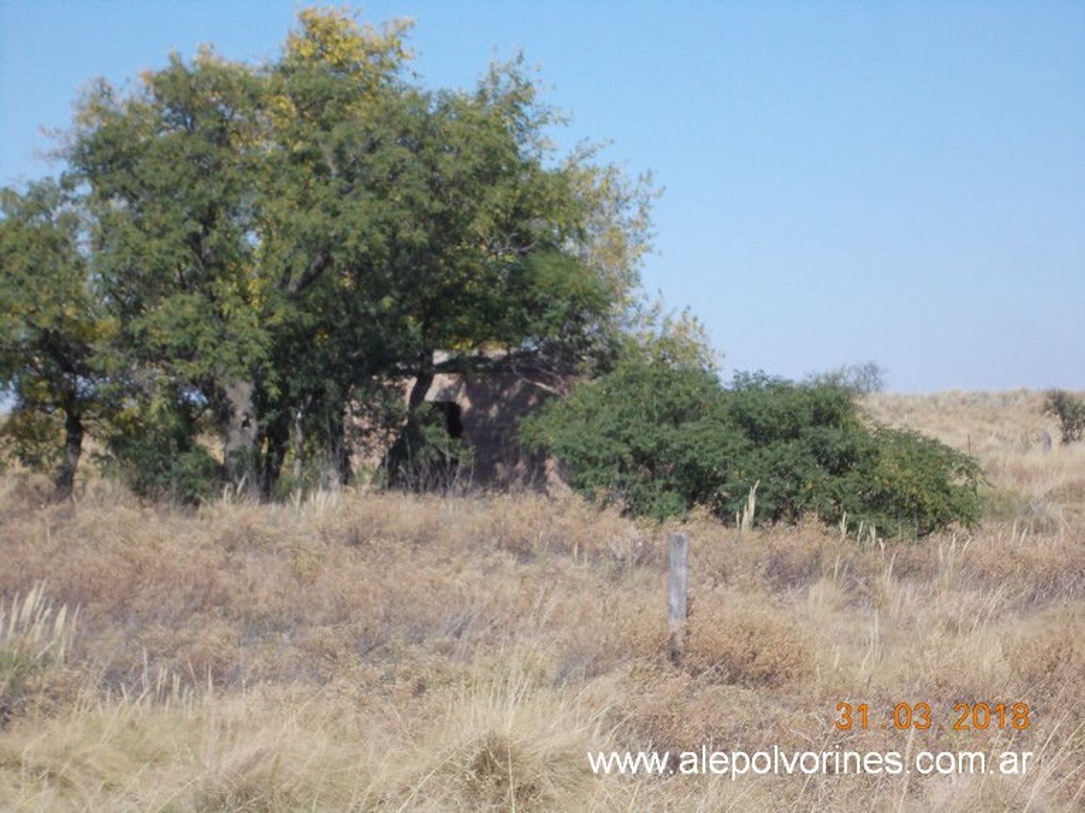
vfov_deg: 11.7
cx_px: 542
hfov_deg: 15.5
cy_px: 406
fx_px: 3979
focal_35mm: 127
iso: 80
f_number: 6.3
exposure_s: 1/320
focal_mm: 17.9
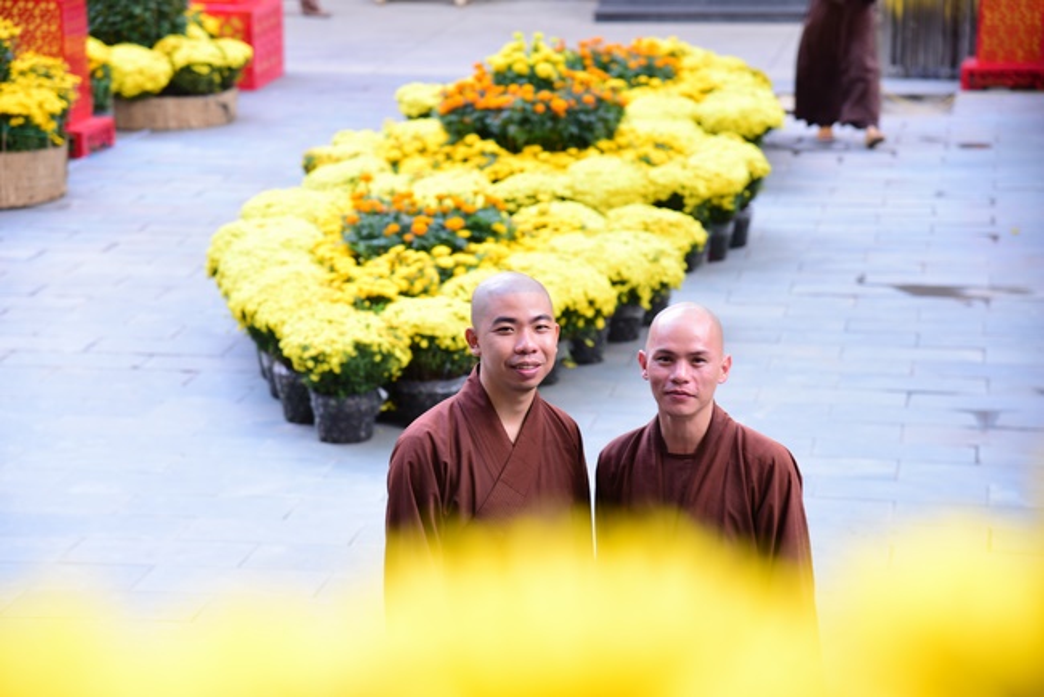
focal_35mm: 105
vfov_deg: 13.1
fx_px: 3046
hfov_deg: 19.4
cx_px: 522
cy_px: 348
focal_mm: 105
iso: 250
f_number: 5
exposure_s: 1/40
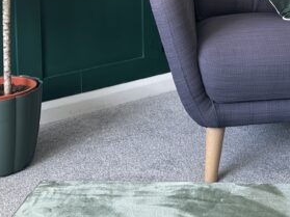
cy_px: -64
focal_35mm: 66
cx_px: 241
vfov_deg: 20.4
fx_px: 553
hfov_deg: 28.6
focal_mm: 6.86
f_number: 1.78
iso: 100
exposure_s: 1/121
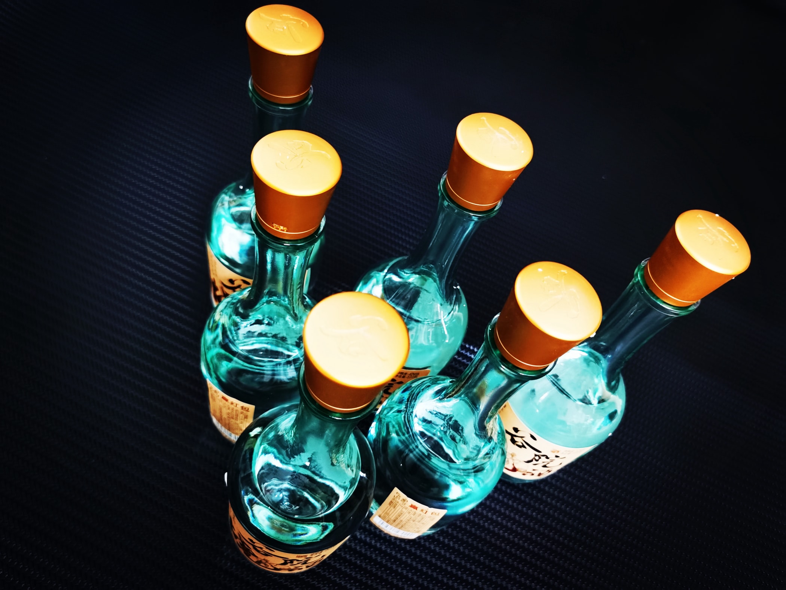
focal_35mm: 27
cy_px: 295
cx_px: 393
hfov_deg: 65.3
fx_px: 613
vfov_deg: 51.4
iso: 640
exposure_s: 1/25
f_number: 1.6
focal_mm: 5.56
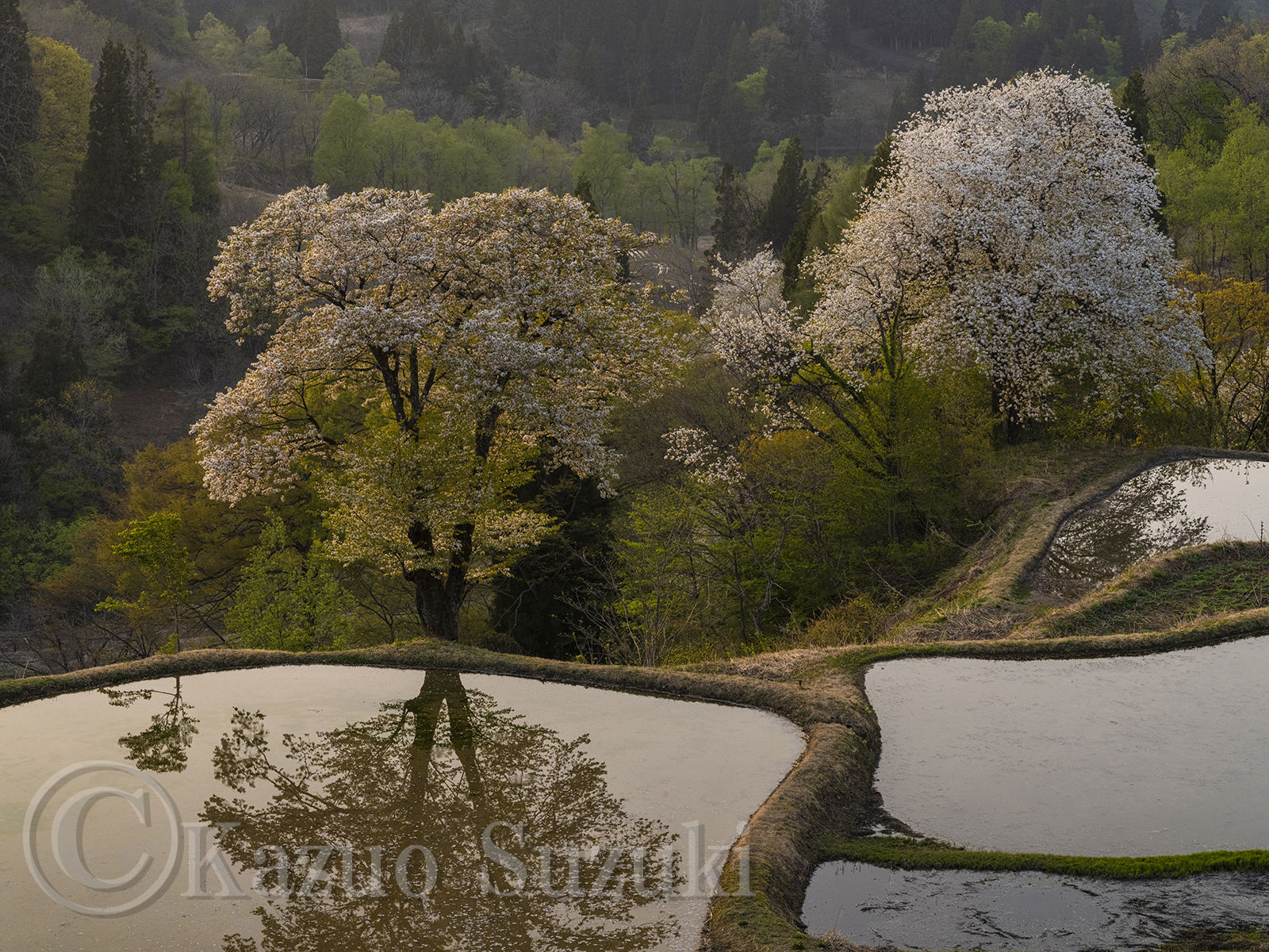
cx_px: 634
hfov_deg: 22.3
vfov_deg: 16.8
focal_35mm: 88
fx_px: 3226
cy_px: 476
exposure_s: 1/25
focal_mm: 111.3
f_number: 20
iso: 1250
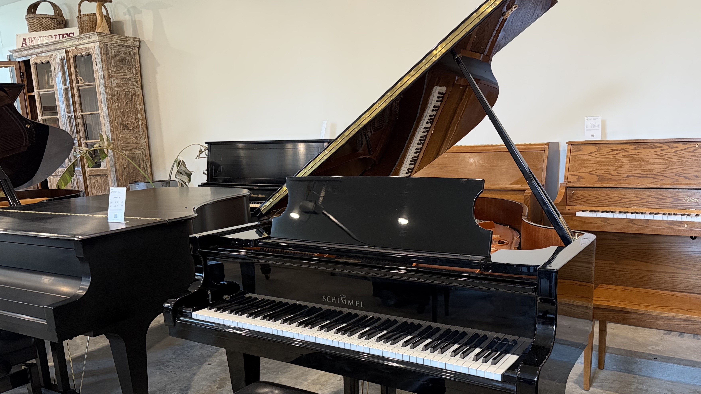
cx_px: 380
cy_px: 256
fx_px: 558
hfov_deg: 64.2
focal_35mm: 30
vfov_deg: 38.6
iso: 640
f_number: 1.78
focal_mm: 6.76
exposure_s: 1/60
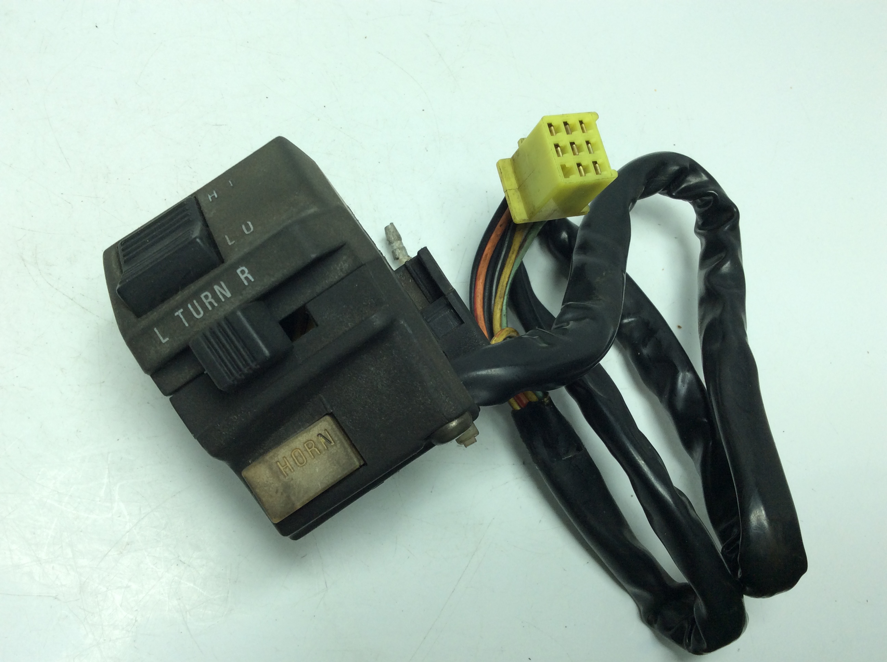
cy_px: 331
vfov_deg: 44.1
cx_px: 444
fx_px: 819
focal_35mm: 32
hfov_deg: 56.9
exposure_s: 1/311
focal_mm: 3.3
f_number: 2.4
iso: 32
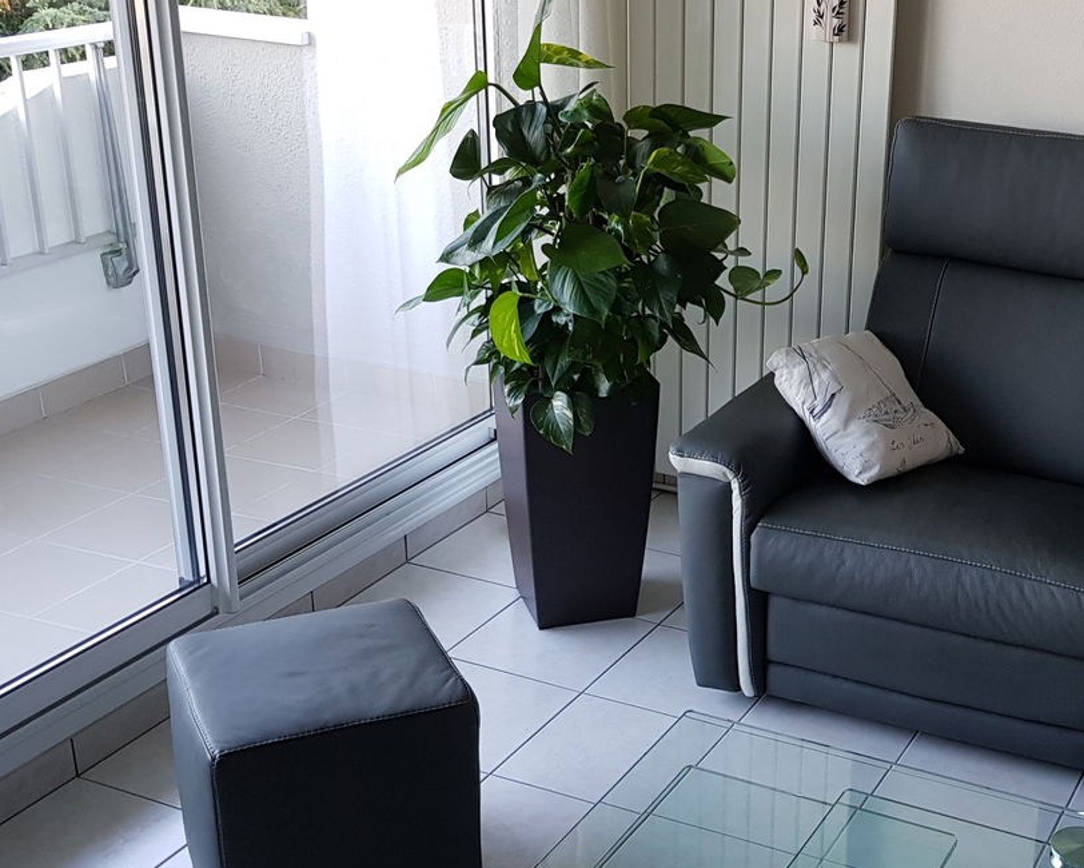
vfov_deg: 30.2
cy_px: 514
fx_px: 1604
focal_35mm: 50
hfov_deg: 36.4
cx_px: 821
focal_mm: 4.2
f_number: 1.7
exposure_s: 1/60
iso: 80
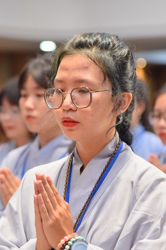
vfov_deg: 11.3
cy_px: 163
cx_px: 76
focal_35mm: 182
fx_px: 1262
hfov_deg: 7.5
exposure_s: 1/100
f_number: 5
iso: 1250
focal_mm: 120
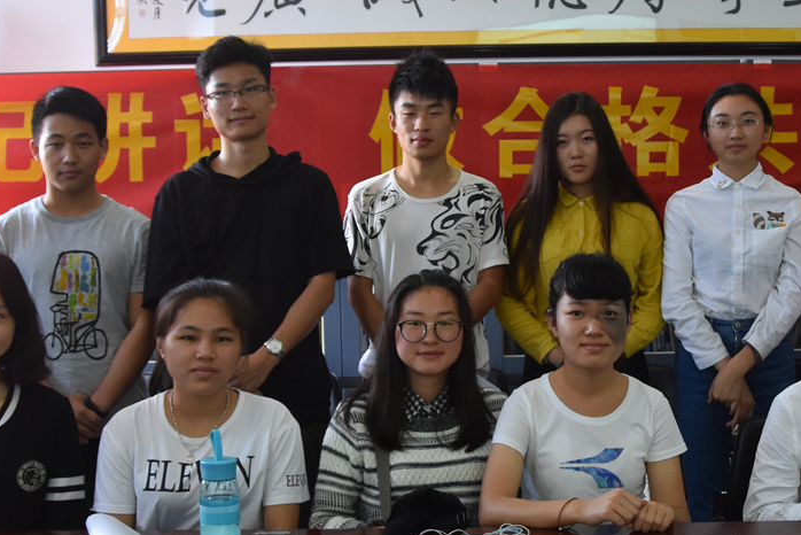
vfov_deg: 23.4
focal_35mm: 58
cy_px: 234
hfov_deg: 33.8
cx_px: 591
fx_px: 1291
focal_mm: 18
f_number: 4.5
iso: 800
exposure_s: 1/80
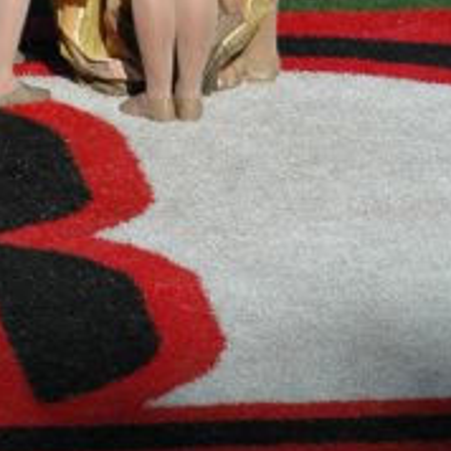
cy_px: -276
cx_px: 52
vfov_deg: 1.2
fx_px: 22214
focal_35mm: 1507
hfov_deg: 1.2
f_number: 5.6
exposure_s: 1/1600
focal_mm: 350
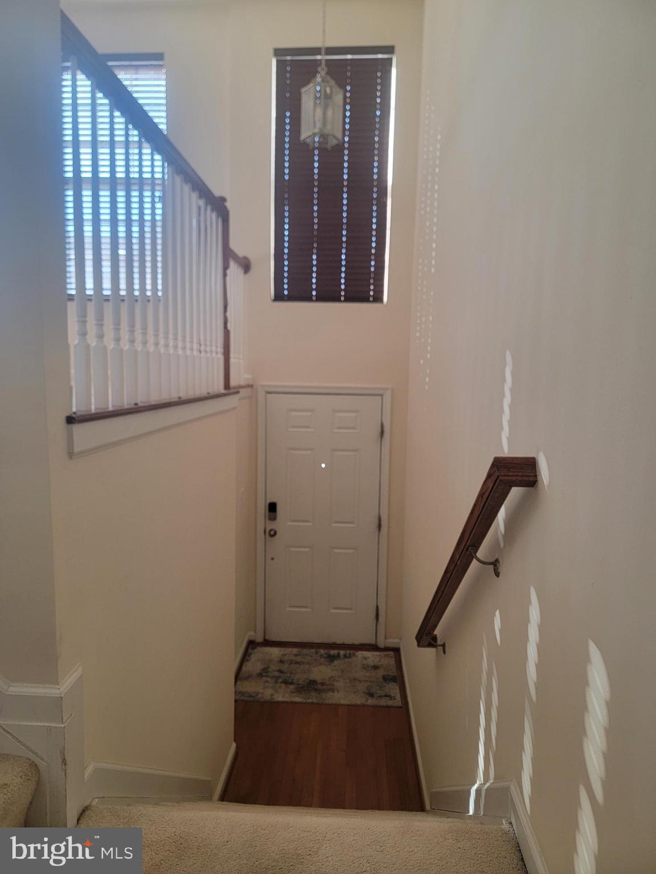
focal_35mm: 24
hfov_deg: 56.8
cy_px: 437
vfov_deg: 71.6
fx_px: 606
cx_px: 328
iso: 160
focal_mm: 6.7
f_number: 1.8
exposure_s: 1/120
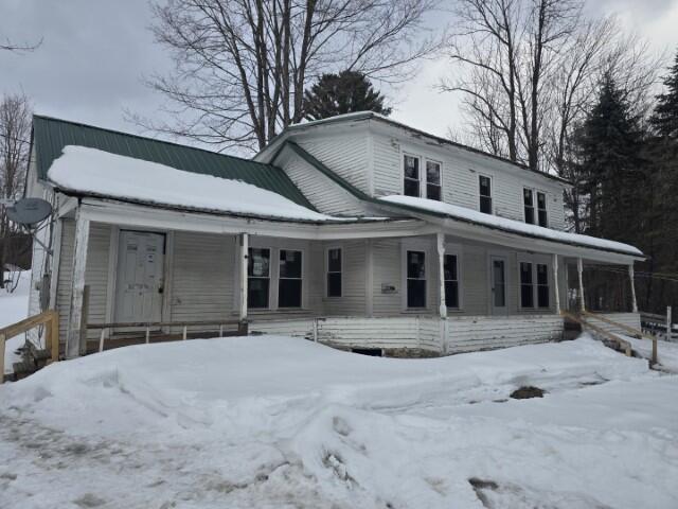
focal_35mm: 23
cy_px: 254
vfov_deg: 58.9
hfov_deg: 73.9
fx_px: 450
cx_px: 339
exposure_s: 1/362
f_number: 1.7
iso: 12
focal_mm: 6.3
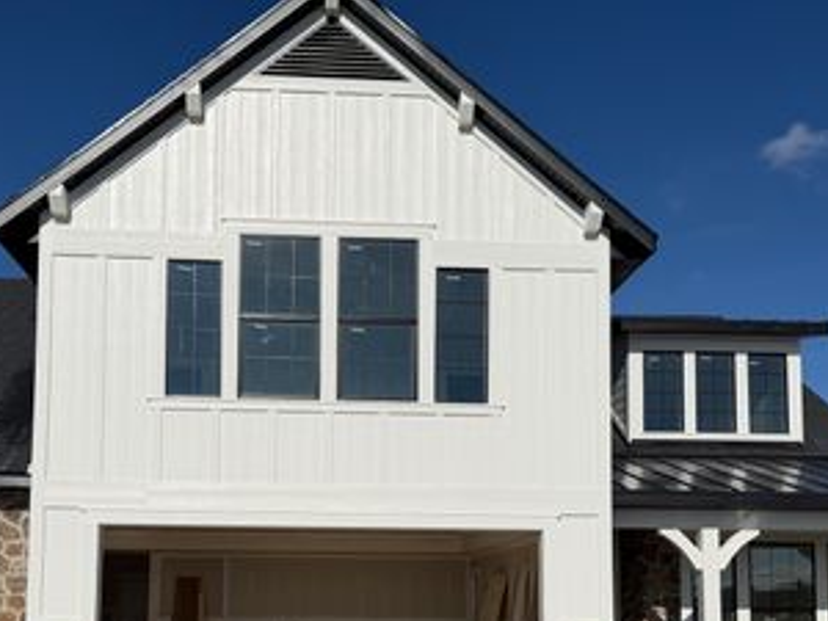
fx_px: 957
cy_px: 515
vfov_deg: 34.6
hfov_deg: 46.7
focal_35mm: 40
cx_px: 362
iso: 80
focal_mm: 6.76
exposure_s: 1/22727
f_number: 1.78
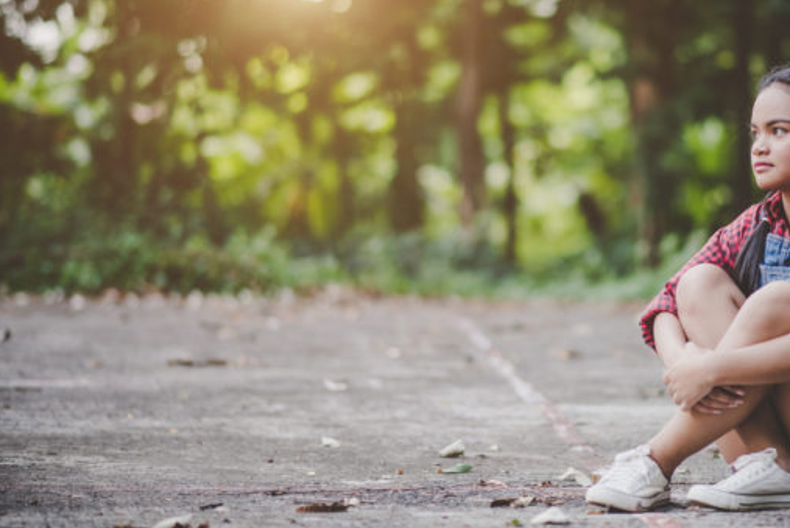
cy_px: 227
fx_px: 2789
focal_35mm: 127
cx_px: 544
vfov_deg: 10.8
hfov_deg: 16.1
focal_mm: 85
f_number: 1.8
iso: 200
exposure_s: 1/250
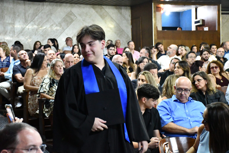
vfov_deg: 18.2
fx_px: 477
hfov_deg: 27.0
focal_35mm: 75
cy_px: 76
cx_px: 114
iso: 12800
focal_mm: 50
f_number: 4.8
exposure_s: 1/60
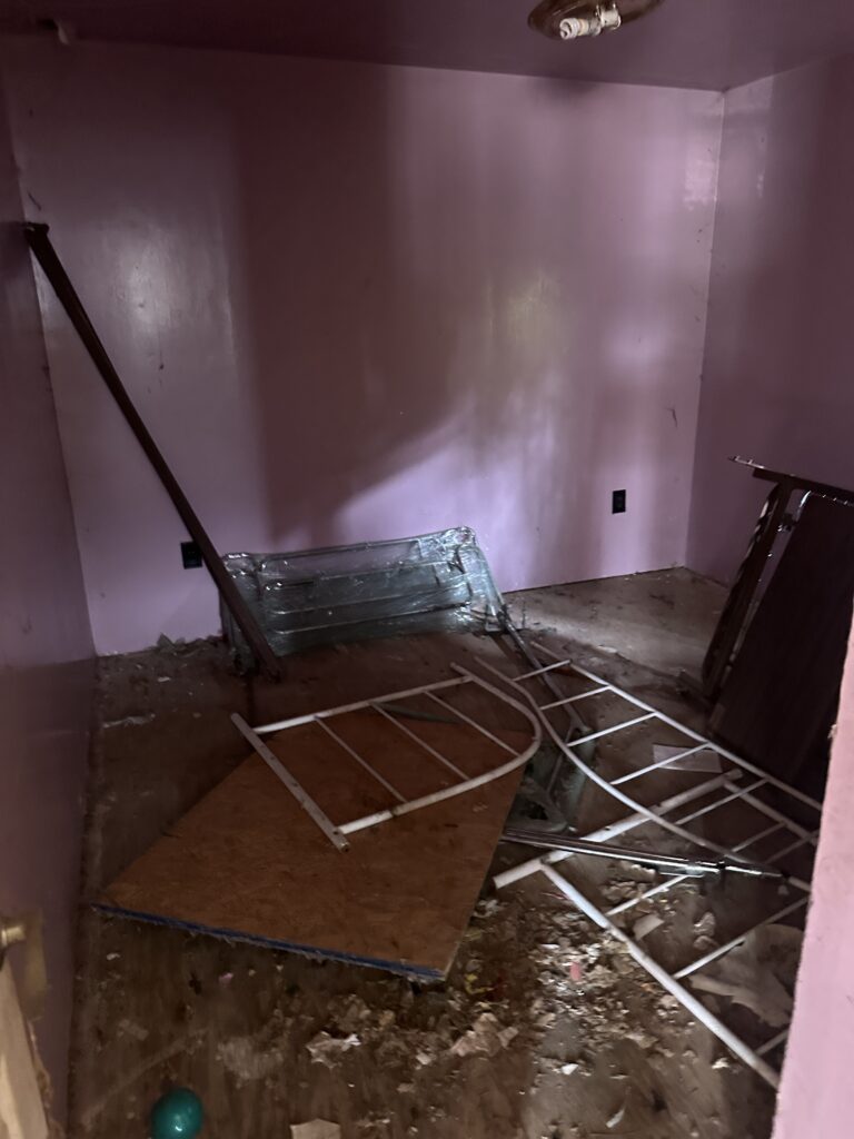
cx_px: 427
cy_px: 570
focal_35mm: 24
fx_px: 789
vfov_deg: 71.6
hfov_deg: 56.8
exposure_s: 1/32
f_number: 1.78
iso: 1000
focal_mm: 6.86
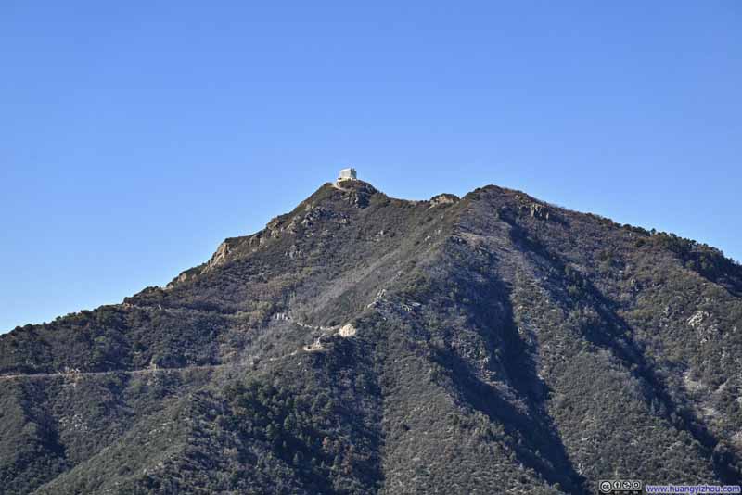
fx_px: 2474
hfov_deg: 17.1
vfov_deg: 11.4
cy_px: 248
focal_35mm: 120
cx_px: 371
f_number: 5.6
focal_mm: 120
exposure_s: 1/800
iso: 100
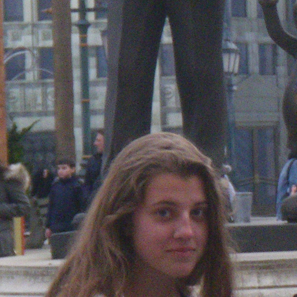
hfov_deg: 5.2
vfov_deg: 5.3
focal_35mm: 331
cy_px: 143
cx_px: 524
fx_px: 3213
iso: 320
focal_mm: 13.7
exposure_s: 1/100
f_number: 4.8
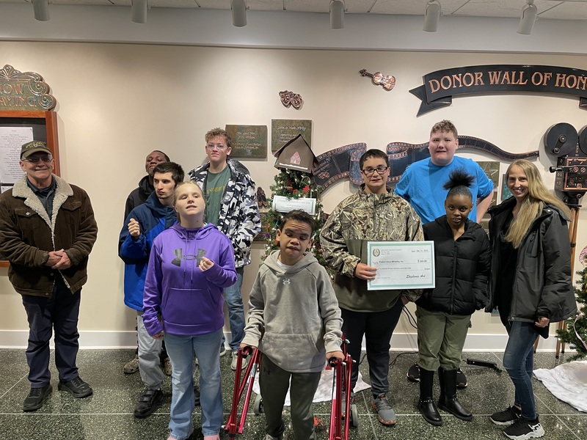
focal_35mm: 26
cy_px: 220
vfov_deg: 53.1
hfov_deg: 67.3
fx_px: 441
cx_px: 294
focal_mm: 4.2
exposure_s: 1/60
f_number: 1.6
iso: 100
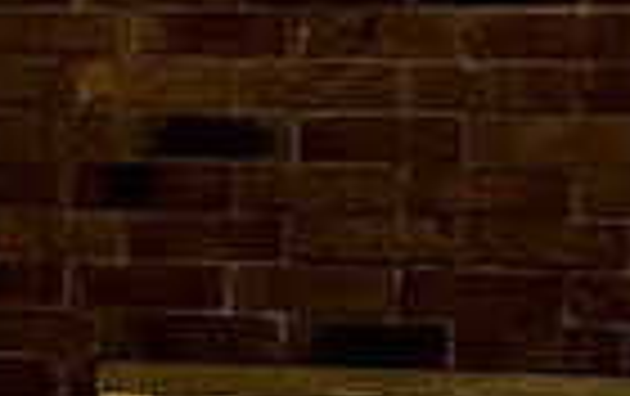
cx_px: -482
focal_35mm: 201
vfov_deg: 6.5
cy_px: 450
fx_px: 3457
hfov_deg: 9.9
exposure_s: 1/121
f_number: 1.6
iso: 100
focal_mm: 5.96
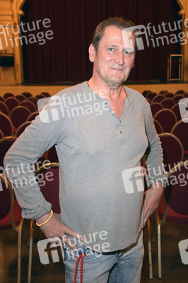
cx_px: 94
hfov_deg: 38.8
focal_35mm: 34
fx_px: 267
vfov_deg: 55.8
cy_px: 142
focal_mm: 34
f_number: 4.5
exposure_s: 1/60
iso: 2000
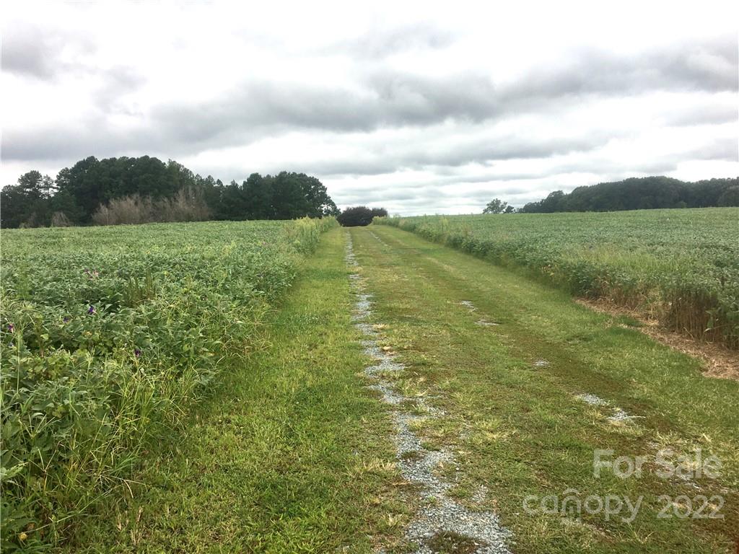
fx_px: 619
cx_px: 370
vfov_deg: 48.2
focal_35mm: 29
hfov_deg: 61.7
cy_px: 277
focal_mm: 4.15
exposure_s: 1/439
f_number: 2.2
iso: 25
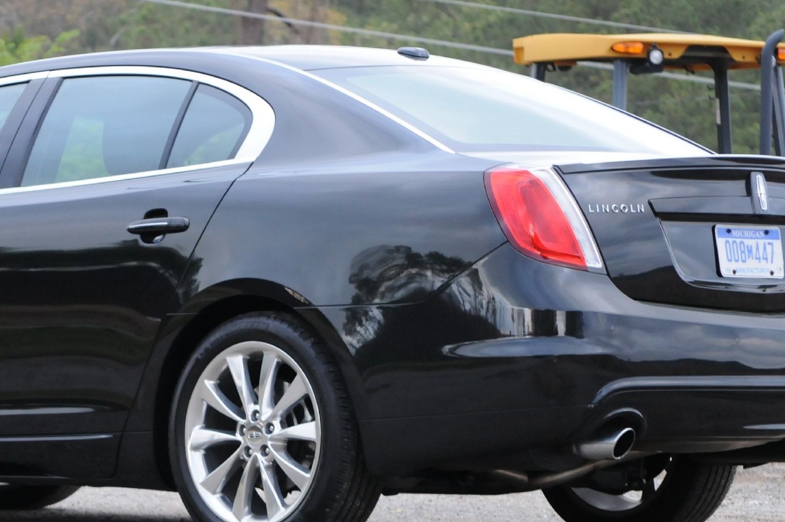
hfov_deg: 10.6
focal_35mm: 194
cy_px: 240
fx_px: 4226
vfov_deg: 7.1
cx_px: 207
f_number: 4.2
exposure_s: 1/125
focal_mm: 70
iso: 1000
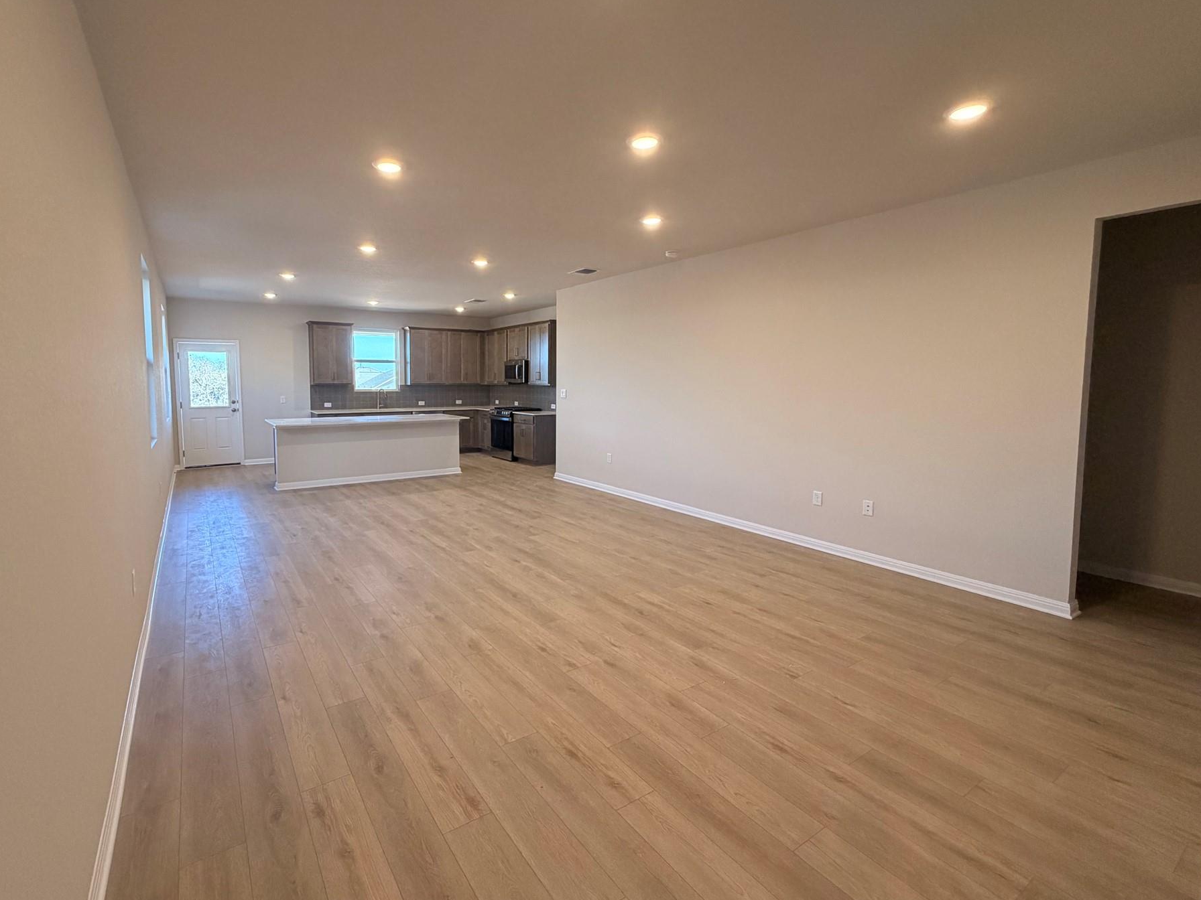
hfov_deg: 94.1
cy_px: 422
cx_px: 532
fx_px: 555
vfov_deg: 78.0
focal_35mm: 16
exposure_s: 1/120
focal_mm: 2.22
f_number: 2.2
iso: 250
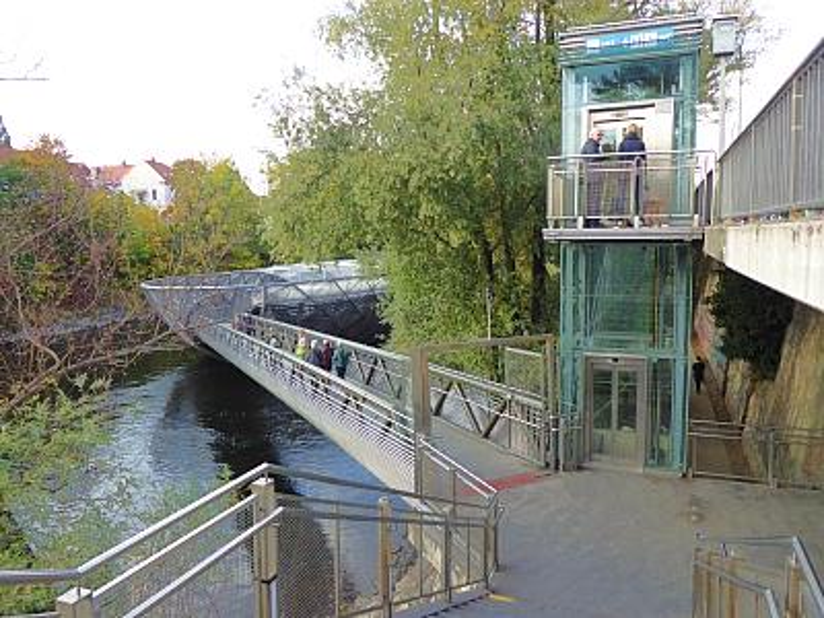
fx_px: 595
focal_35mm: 25
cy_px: 309
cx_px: 412
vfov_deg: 54.9
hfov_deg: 69.4
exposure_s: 1/125
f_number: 3.3
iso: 100
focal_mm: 4.3
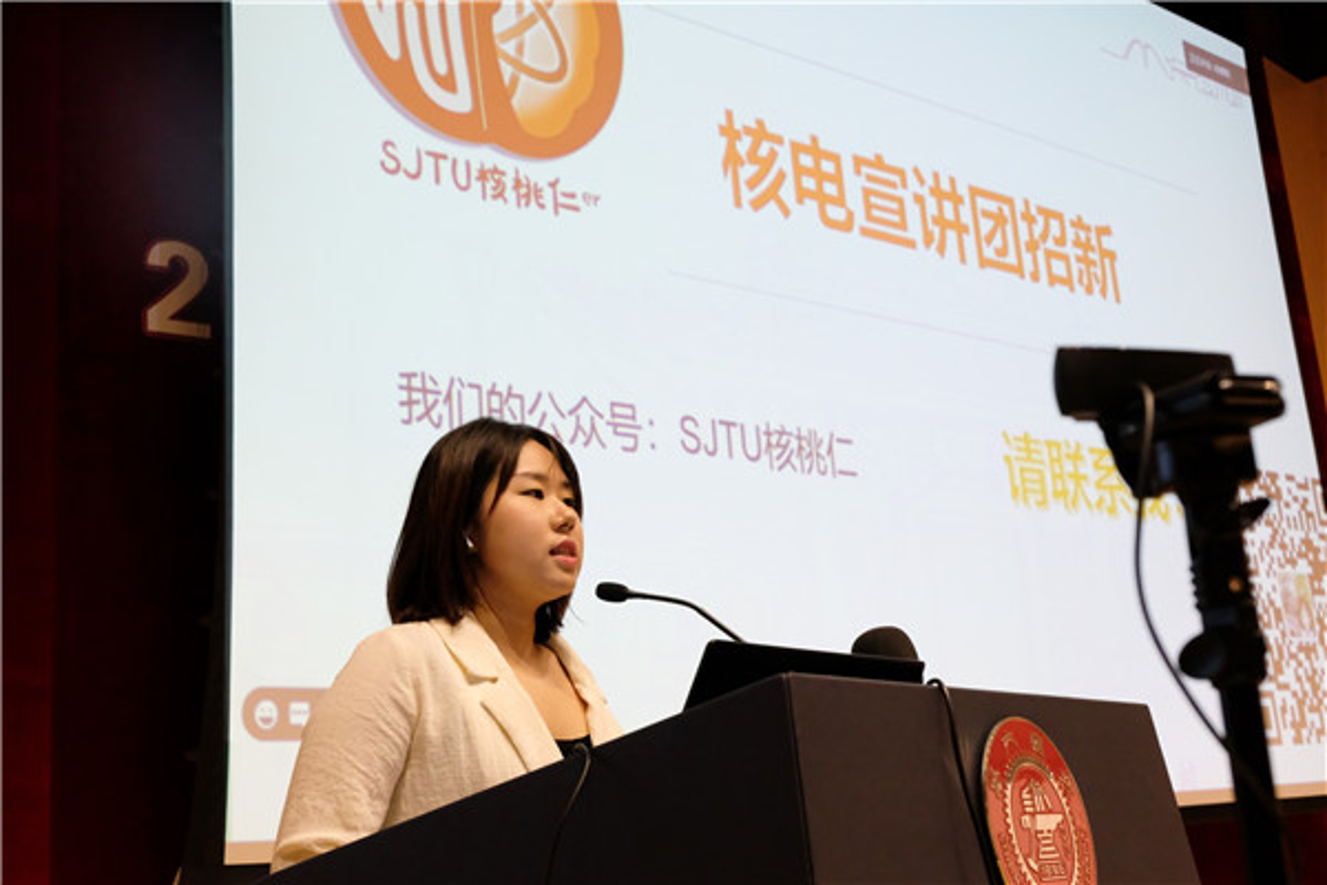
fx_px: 1548
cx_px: 664
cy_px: 442
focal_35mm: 42
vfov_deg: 31.9
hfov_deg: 46.4
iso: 5000
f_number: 5.6
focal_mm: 27.7
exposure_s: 1/150
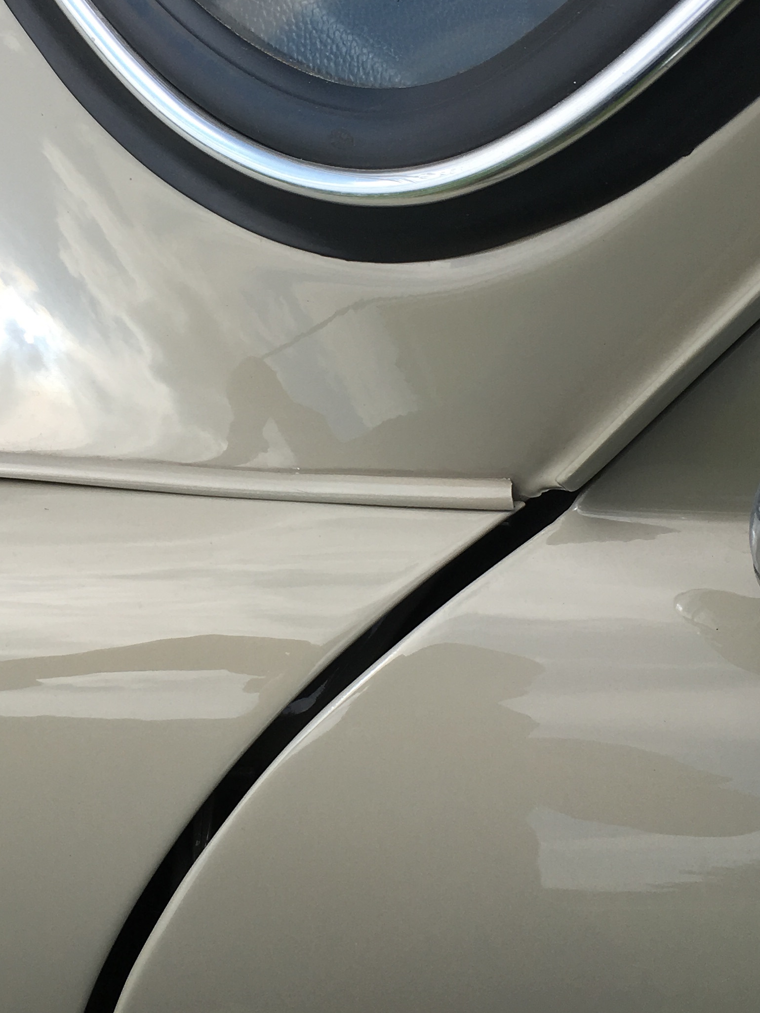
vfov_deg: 33.7
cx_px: 332
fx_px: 1668
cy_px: 405
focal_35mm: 57
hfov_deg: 25.6
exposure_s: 1/1350
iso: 25
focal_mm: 4.15
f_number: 2.2
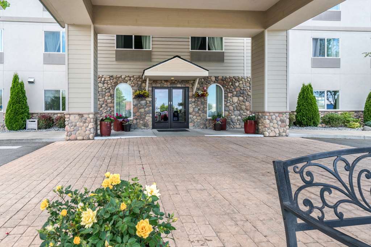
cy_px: 124
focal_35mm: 19
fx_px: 196
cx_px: 186
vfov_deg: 64.6
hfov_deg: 86.9
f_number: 11
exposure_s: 1/50
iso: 160
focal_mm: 19
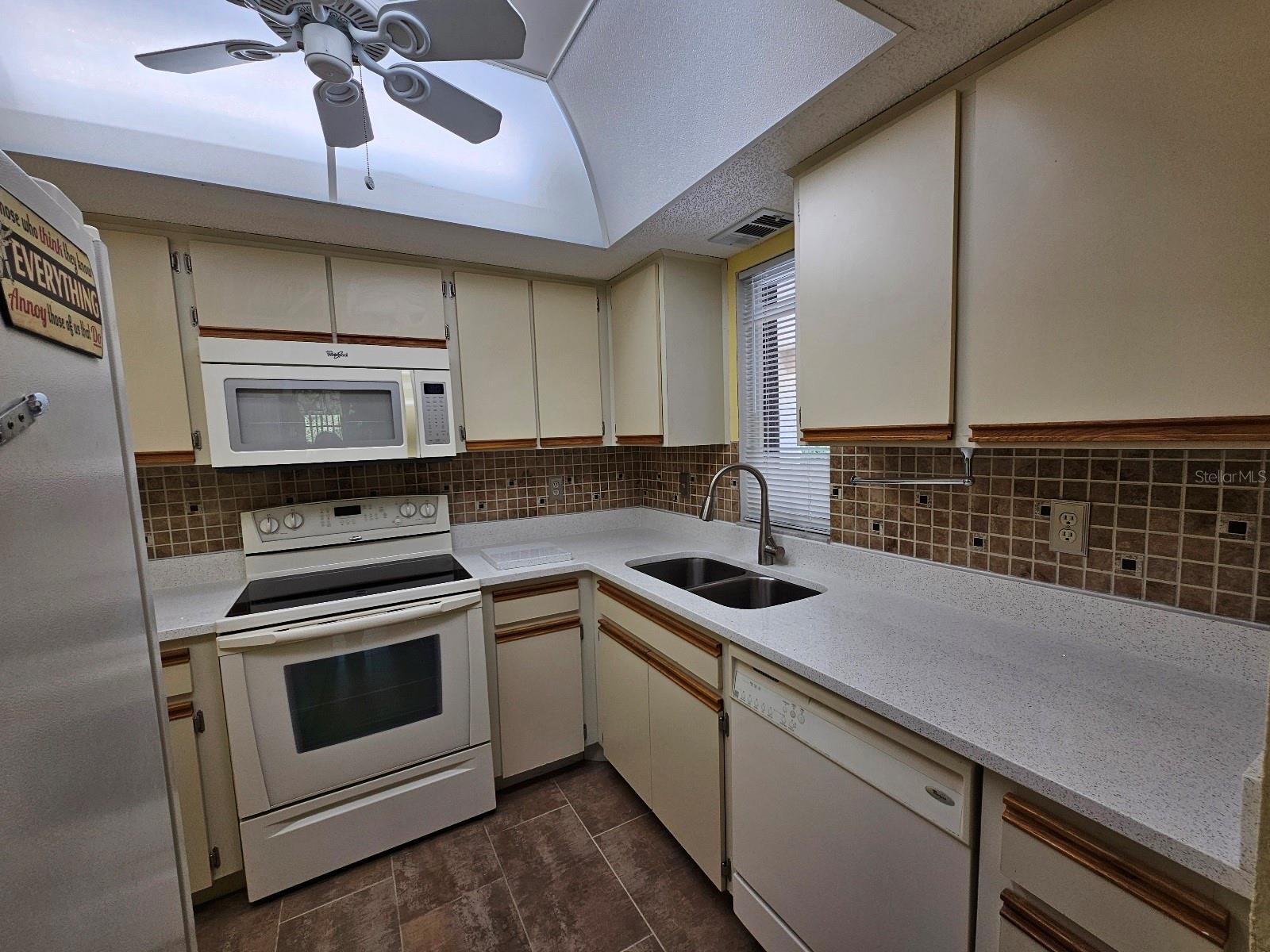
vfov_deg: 89.9
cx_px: 635
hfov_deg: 106.2
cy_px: 476
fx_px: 477
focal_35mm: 13
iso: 64
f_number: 2.2
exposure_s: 1/120
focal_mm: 2.2
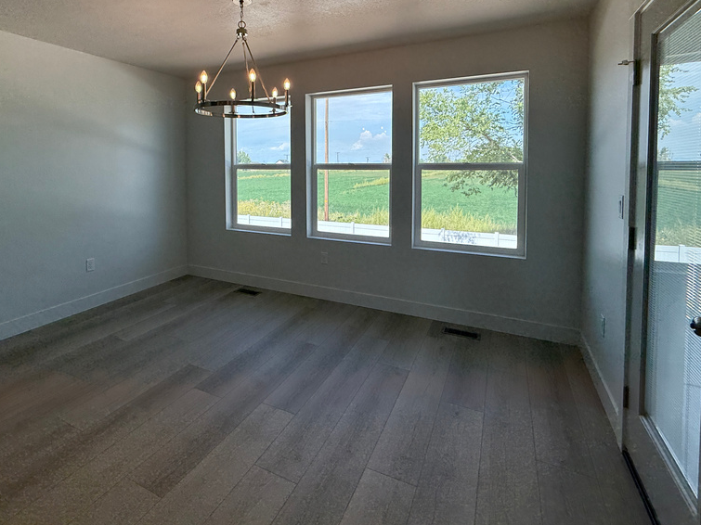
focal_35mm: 19
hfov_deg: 84.1
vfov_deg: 67.1
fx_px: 385
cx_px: 298
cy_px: 182
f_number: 2.2
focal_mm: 2.22
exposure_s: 1/427
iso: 64
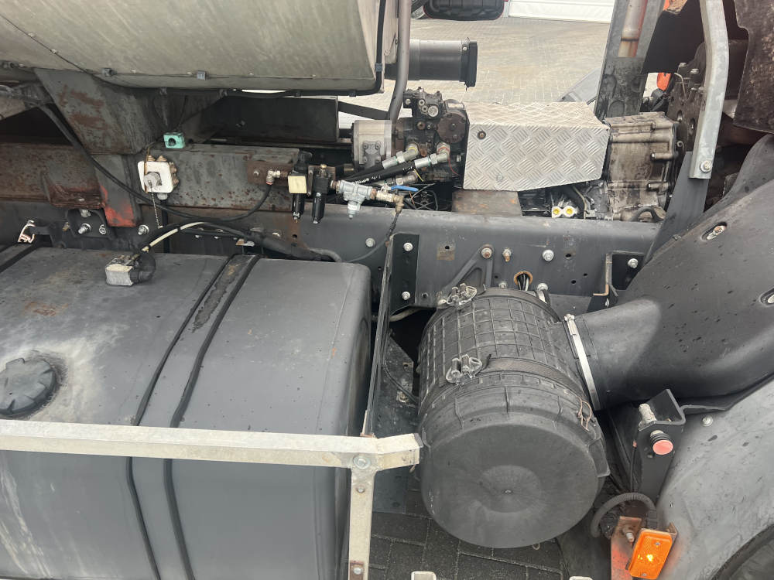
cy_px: 290
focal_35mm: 26
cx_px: 387
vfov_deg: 53.1
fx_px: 581
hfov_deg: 67.3
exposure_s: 1/121
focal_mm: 5.7
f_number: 1.5
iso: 80
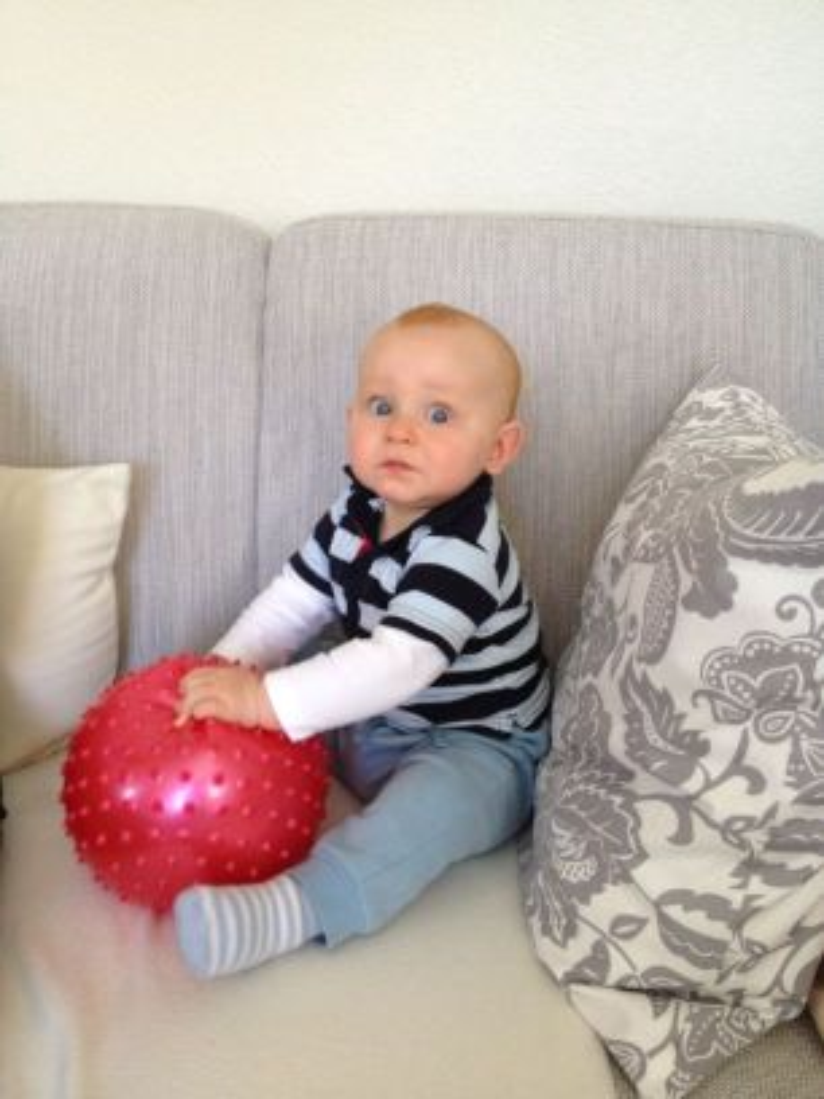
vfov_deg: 52.6
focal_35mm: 35
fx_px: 1111
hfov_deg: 40.7
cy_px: 550
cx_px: 412
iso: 64
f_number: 2.4
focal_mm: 4.28
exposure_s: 1/30
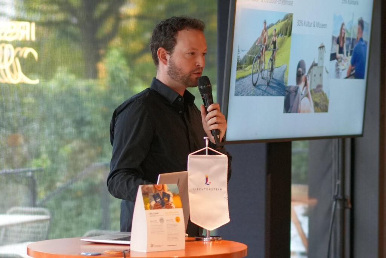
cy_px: 129
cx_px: 193
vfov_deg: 16.6
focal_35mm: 82
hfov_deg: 24.6
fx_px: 885
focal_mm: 55
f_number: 2
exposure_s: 1/160
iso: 800
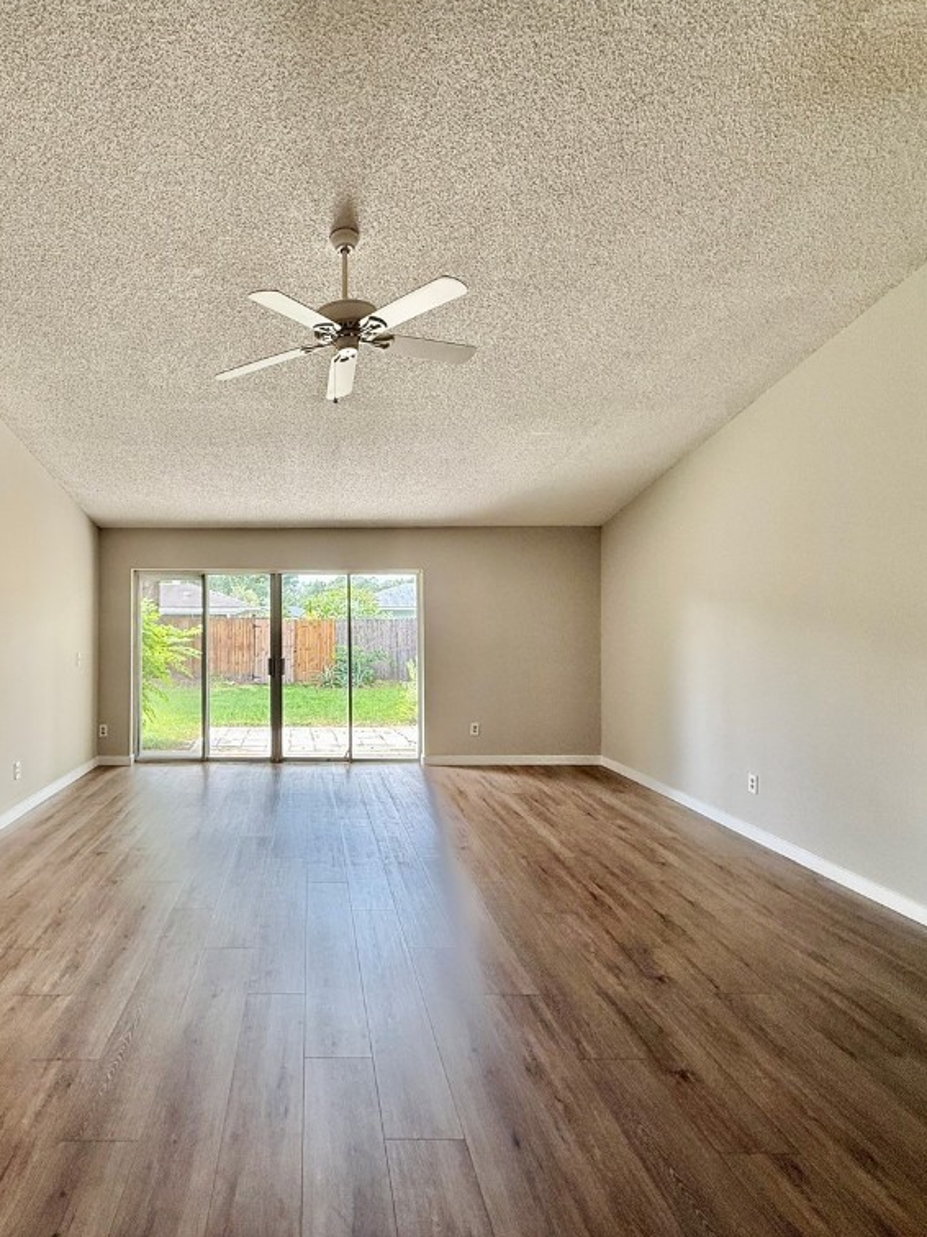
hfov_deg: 66.9
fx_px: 679
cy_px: 611
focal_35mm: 19
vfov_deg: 84.7
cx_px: 313
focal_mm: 2.22
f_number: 2.2
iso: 64
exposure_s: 1/114
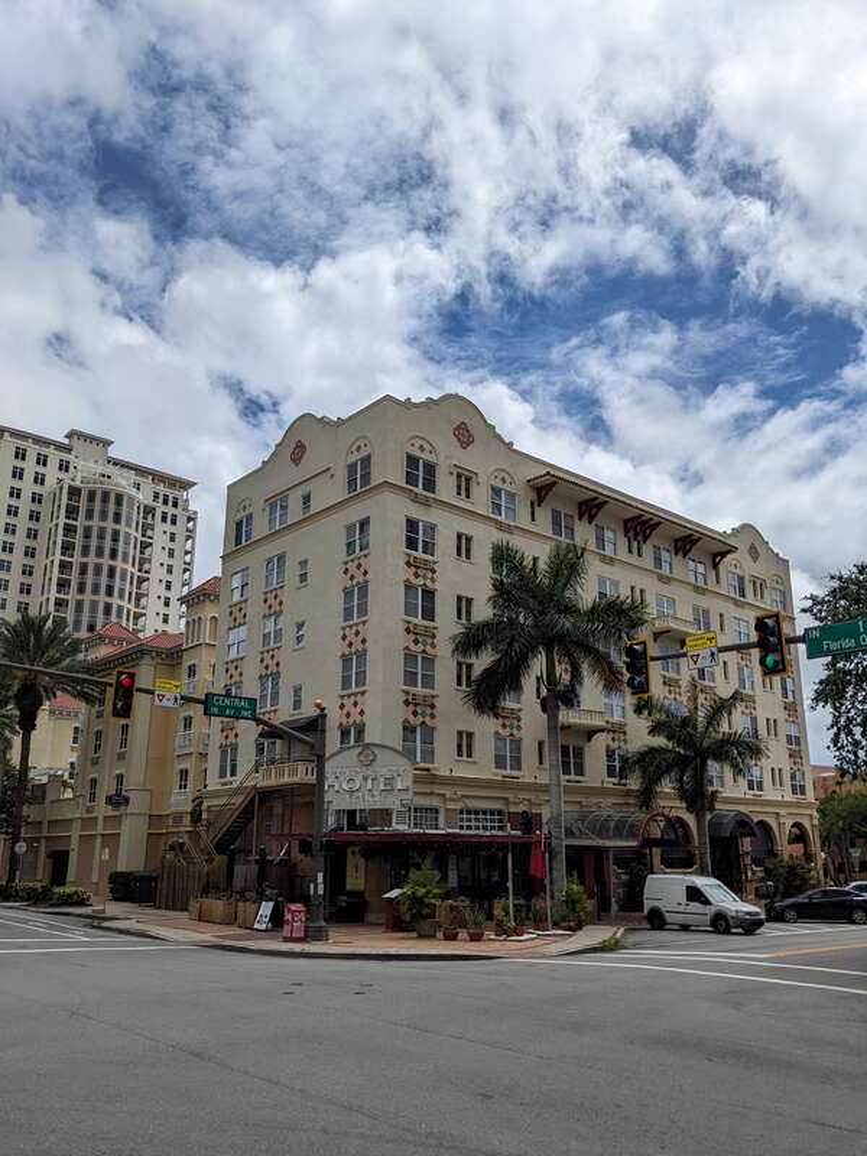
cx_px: 434
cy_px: 578
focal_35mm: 27
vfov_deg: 65.3
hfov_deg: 51.4
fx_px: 902
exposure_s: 1/11765
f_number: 1.73
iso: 85
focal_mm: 4.38
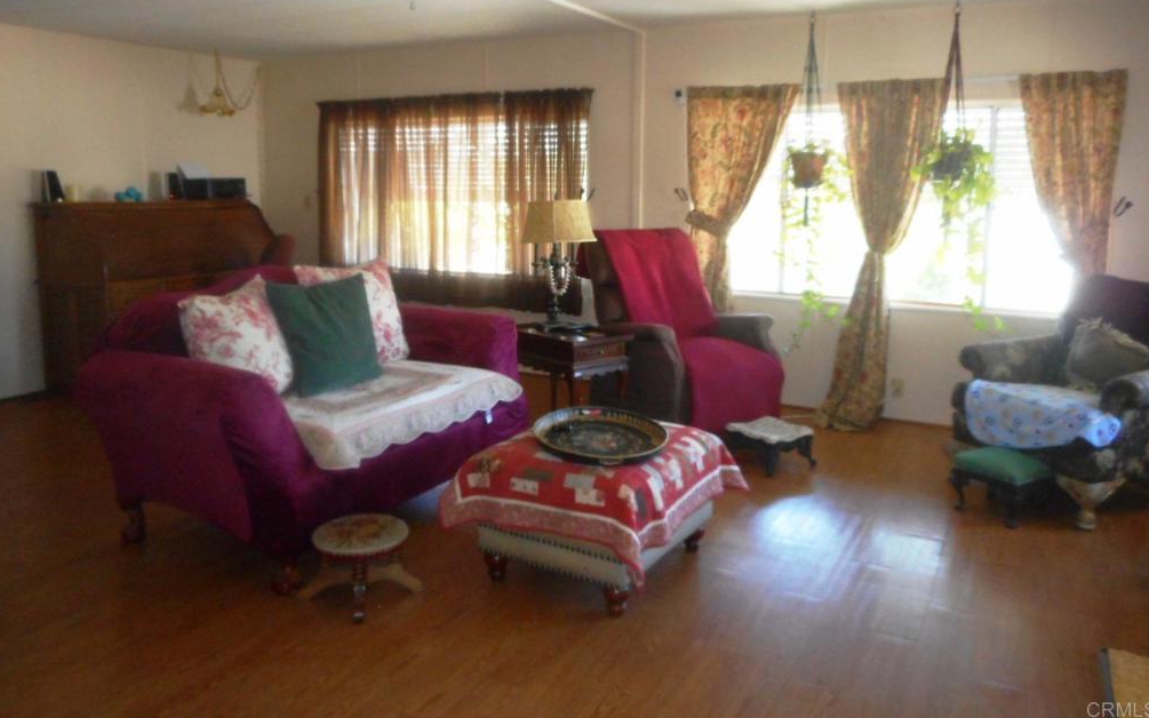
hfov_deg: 68.4
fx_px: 845
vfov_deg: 45.7
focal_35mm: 27
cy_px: 280
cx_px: 573
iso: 320
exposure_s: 1/25
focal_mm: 4.5
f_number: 3.7
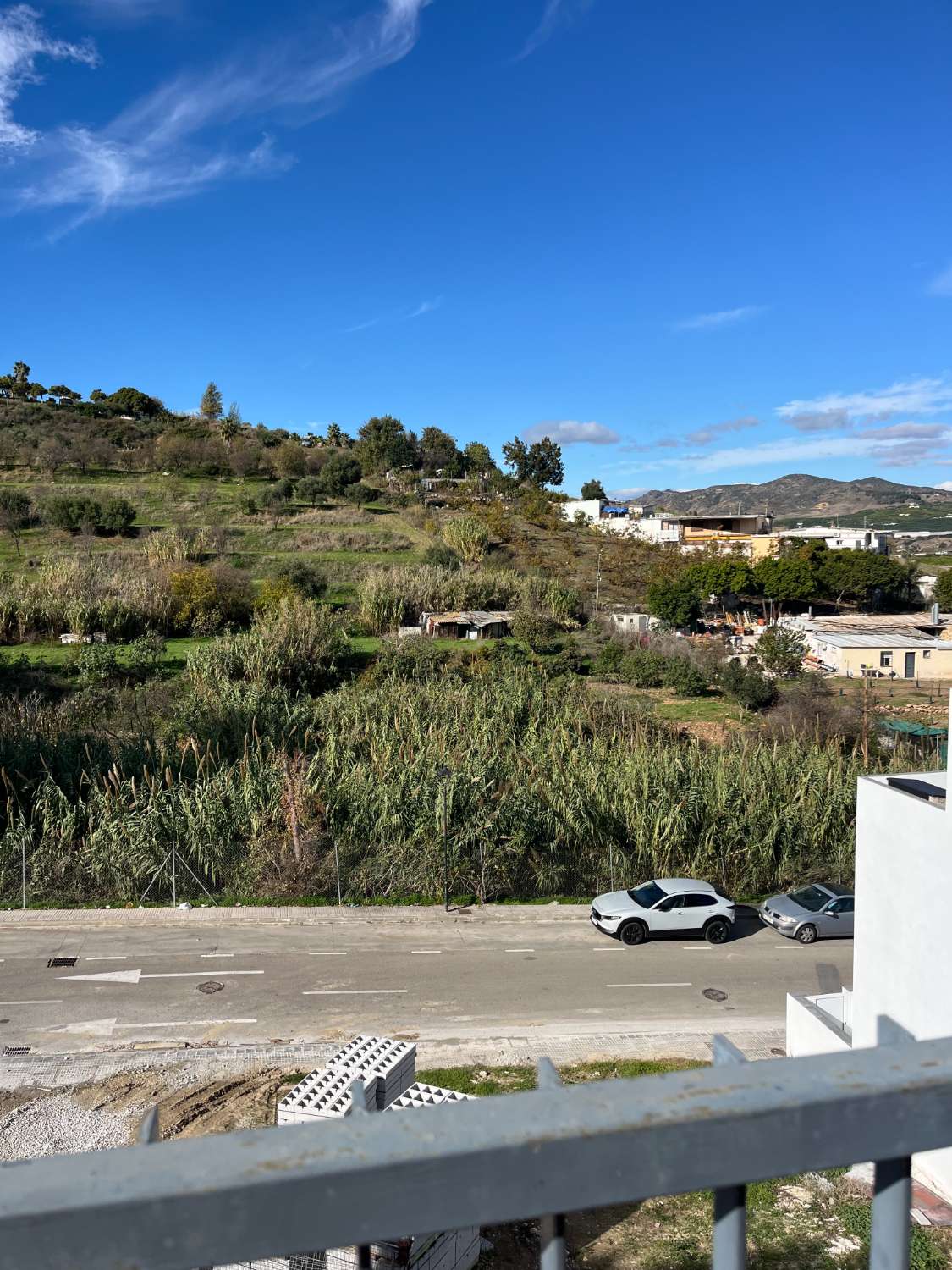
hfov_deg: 53.1
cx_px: 476
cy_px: 635
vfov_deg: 67.3
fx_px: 953
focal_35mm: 26
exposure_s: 1/3521
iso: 50
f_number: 1.6
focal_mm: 5.1
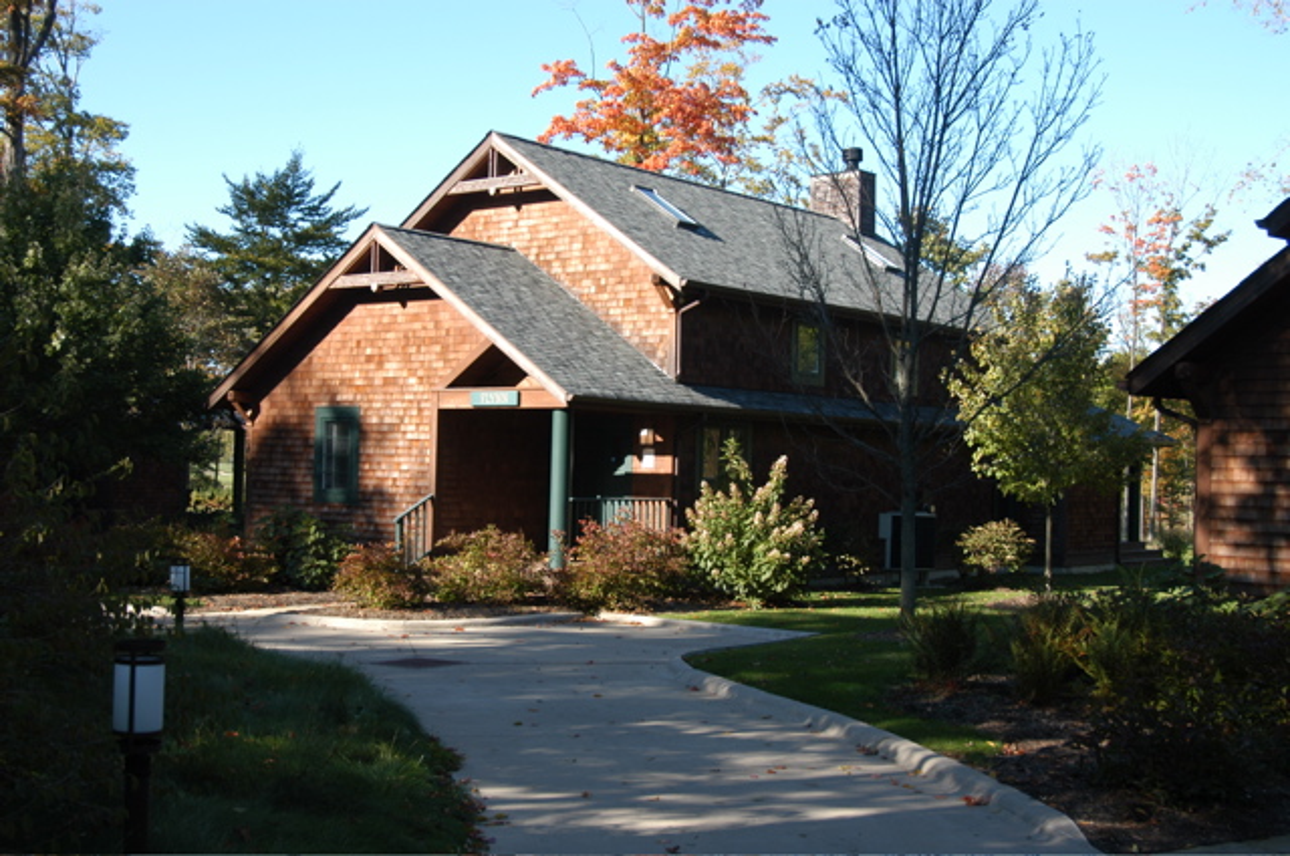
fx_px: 1718
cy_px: 428
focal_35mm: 48
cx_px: 645
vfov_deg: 28.0
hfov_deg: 41.2
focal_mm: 32
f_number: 7.1
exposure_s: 1/160
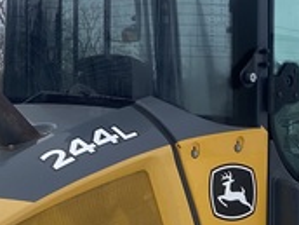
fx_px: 1045
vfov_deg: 12.1
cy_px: 228
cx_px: 275
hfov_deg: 16.1
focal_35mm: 121
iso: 32
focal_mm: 4.25
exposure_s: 1/398
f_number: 1.8
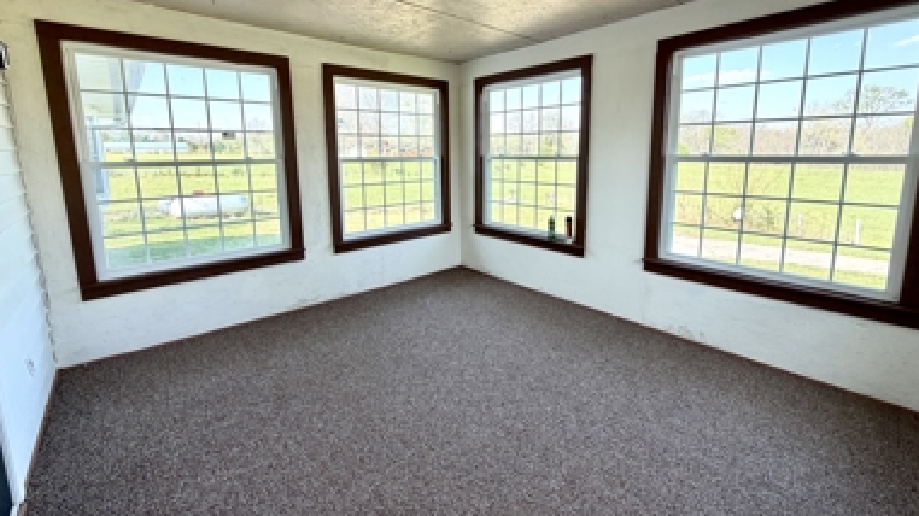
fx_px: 390
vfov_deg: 66.5
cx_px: 470
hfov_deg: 99.4
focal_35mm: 16
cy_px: 210
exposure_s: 1/121
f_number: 2.2
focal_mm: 2.22
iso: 100
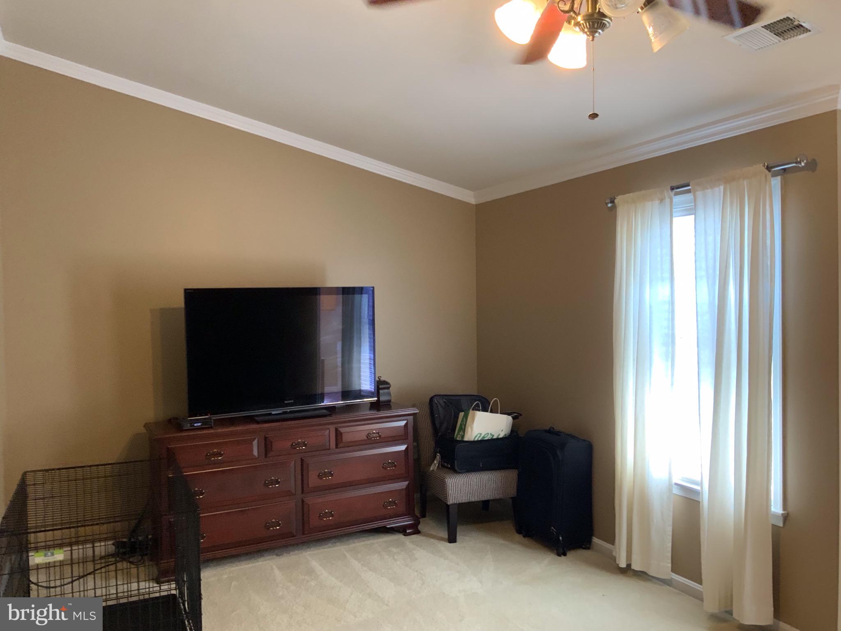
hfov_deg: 61.7
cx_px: 420
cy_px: 316
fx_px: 705
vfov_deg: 48.2
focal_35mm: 29
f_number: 1.8
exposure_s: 1/60
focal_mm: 3
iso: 160
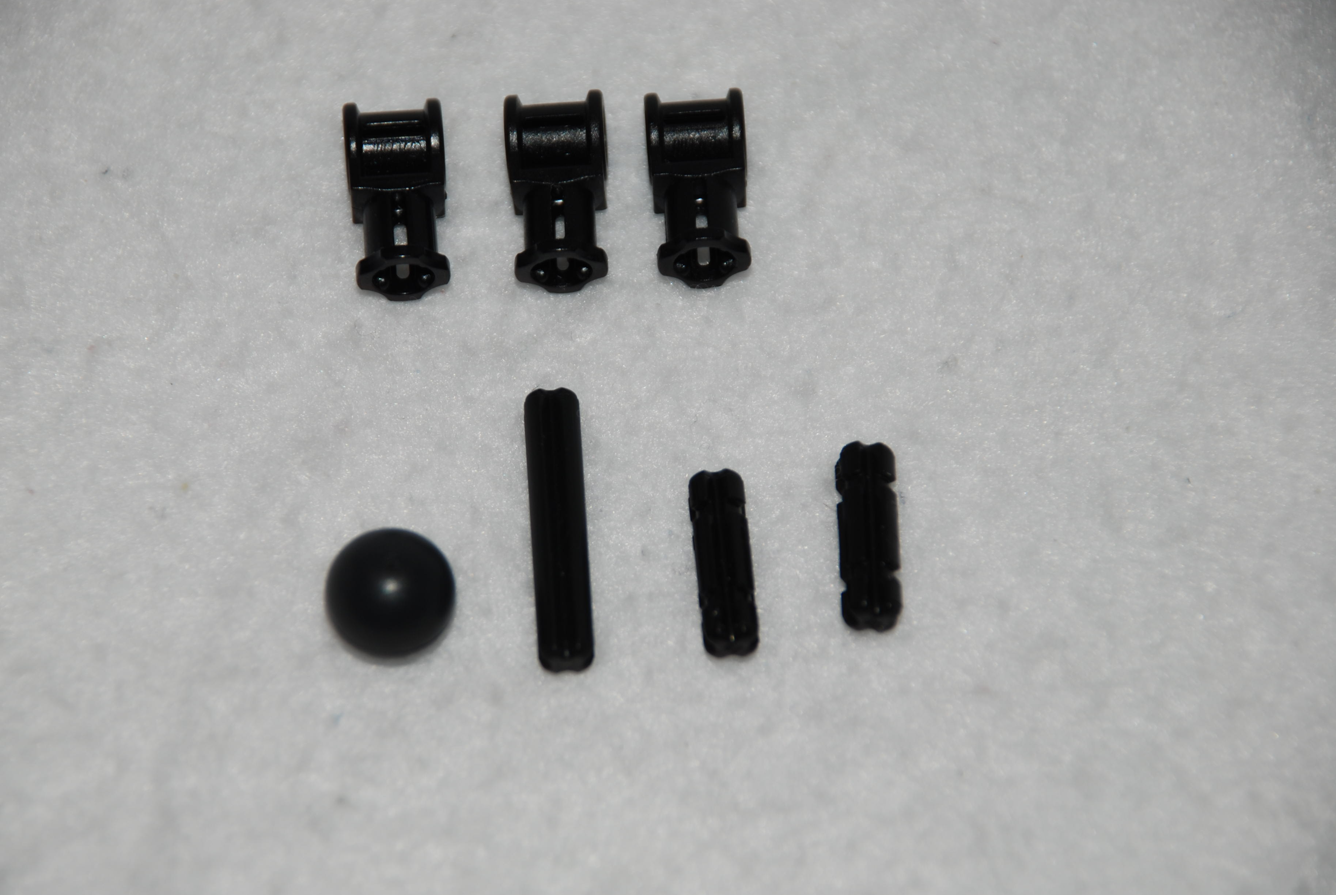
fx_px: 7971
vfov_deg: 6.4
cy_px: 455
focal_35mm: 215
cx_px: 643
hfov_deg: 9.6
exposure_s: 1/60
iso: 100
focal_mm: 135
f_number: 5.6
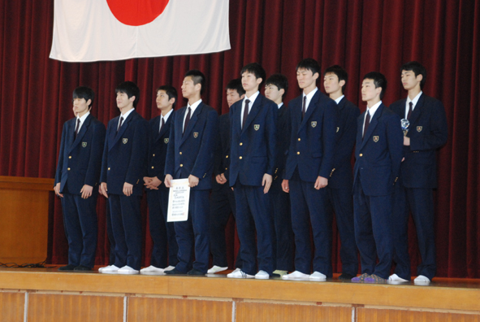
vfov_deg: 9.8
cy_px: 159
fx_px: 1869
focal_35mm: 140
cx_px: 239
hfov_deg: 14.6
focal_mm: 92
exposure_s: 1/60
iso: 1600
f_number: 5.6
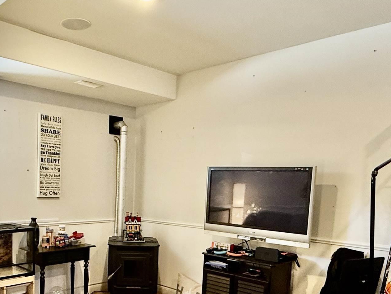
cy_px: 221
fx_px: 384
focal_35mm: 34
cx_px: 102
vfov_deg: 40.6
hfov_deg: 51.8
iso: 250
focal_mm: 2.22
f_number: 2.2
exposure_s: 1/60
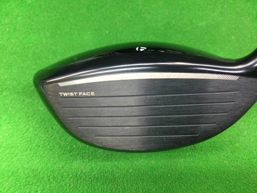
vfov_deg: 45.4
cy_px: 96
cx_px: 128
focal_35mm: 31
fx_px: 230
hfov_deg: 58.4
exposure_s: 1/24
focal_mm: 3.3
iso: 200
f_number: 2.4
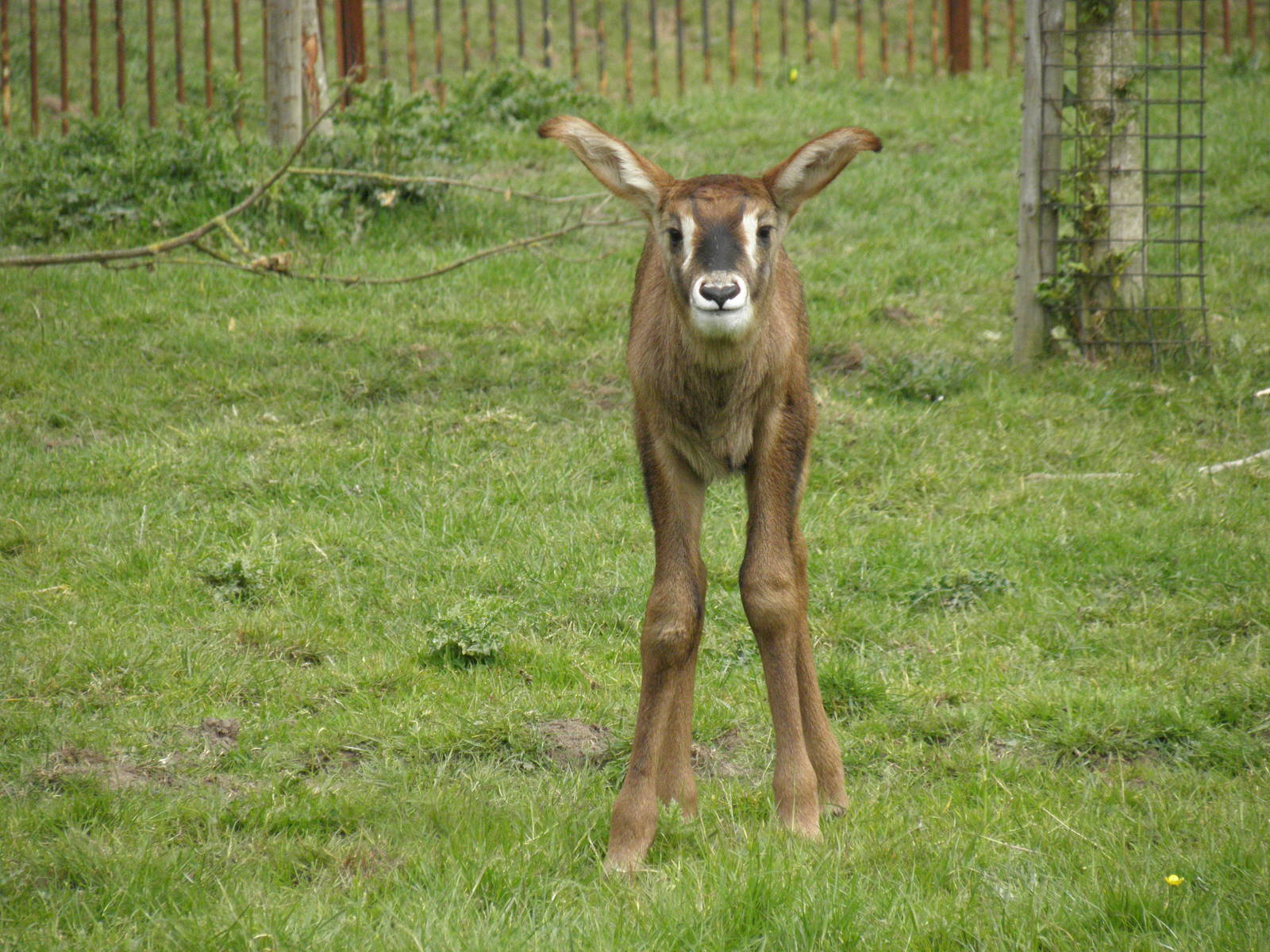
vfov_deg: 3.0
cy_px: 476
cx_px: 635
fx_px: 18381
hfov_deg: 4.0
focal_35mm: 501
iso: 250
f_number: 5
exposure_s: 1/800
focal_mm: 89.31
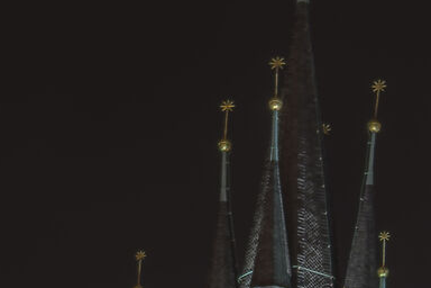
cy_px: 562
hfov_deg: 6.3
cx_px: 522
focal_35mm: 325
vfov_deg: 4.2
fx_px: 3891
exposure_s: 1
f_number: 16
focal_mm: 52
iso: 100
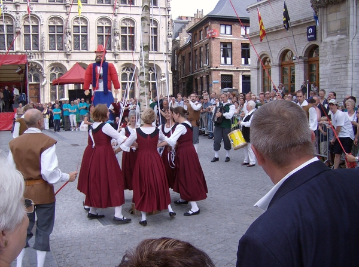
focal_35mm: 36
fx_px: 372
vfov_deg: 39.5
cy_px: 134
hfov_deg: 51.5
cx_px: 180
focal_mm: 6
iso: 100
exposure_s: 1/486
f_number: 2.8
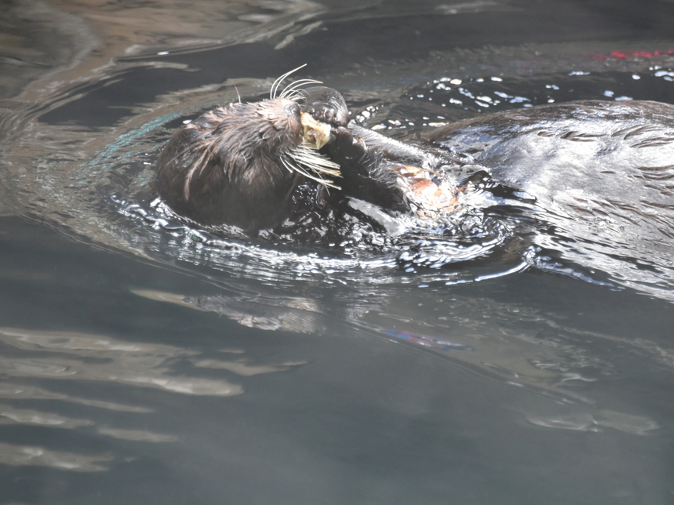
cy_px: 229
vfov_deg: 3.5
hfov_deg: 4.6
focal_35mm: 430
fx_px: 8371
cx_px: 391
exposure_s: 1/640
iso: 2200
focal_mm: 300
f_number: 5.6
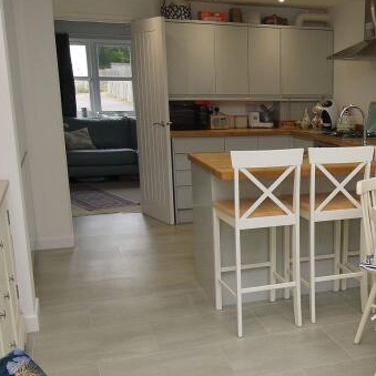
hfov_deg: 33.4
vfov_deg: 35.3
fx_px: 590
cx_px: 344
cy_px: 217
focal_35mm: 48
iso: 100
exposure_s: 1/60
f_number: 4
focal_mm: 9
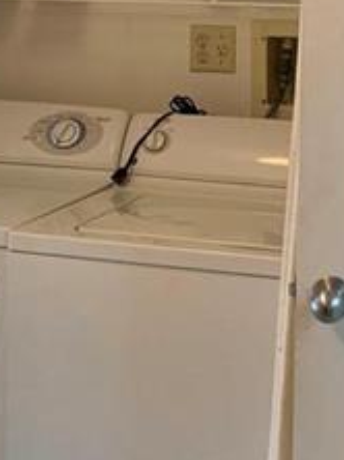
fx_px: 1195
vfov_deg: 21.6
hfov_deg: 16.4
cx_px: 203
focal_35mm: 90
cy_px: 99
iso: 200
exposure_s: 1/60
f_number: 1.8
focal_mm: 4.25
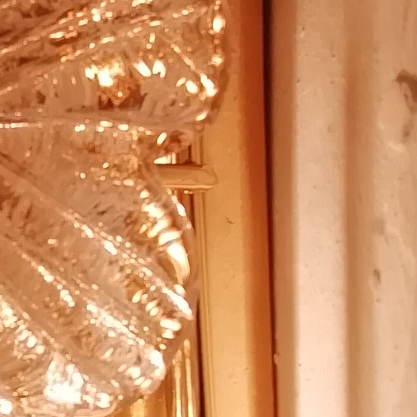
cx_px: -70
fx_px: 1894
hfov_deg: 12.3
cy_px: 216
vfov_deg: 12.6
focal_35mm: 139
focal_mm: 3.46
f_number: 2.2
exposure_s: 1/386
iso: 50
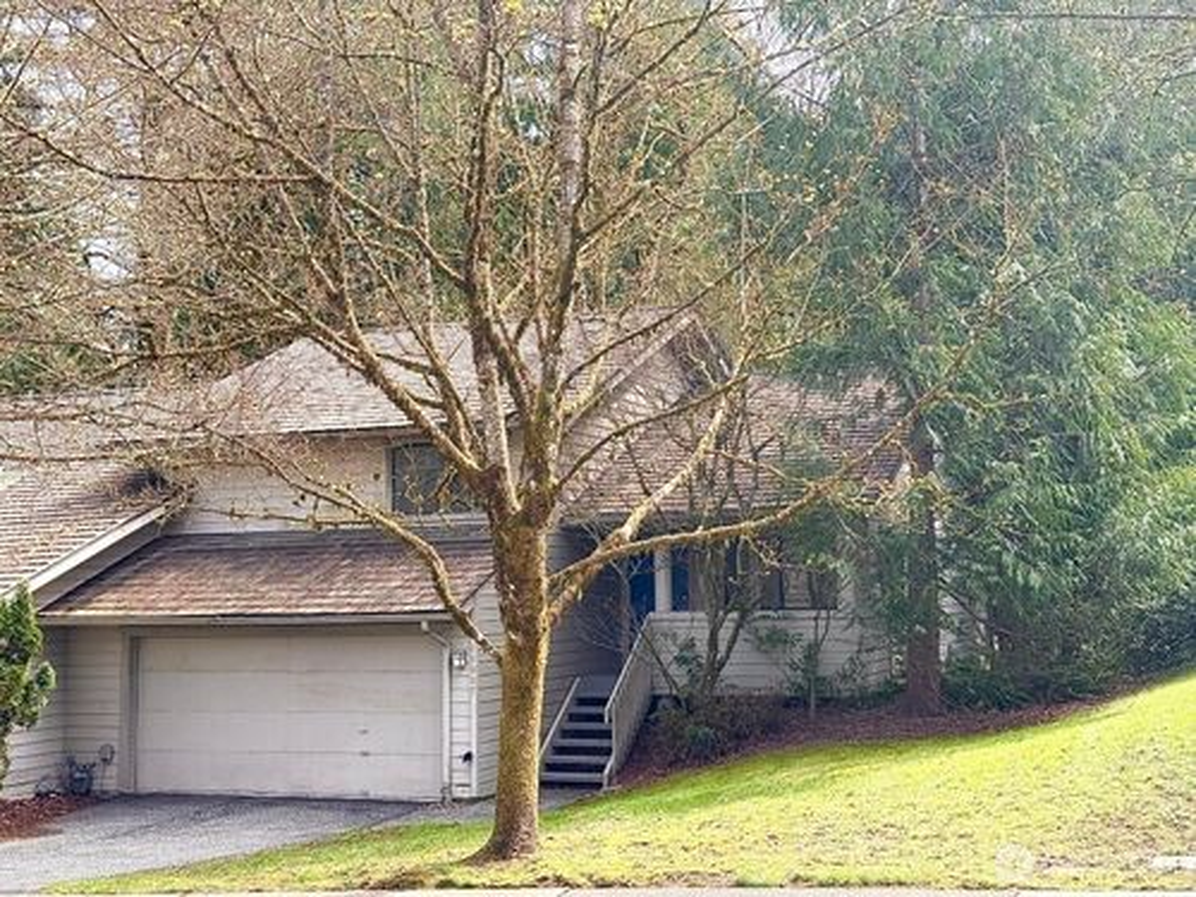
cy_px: 448
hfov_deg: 39.7
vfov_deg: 30.3
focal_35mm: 48
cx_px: 598
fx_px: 1658
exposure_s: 1/754
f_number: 1.78
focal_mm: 6.76
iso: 80
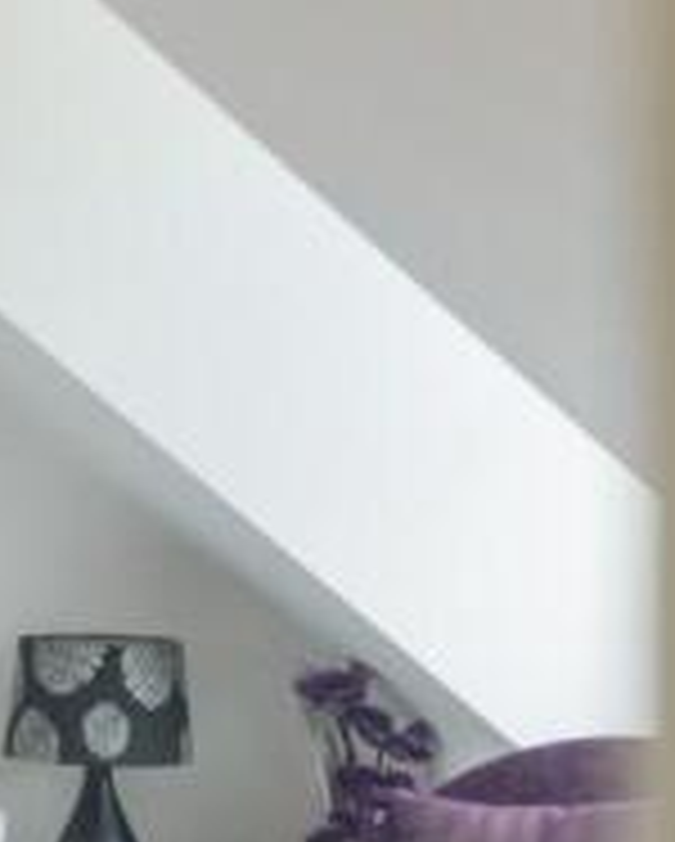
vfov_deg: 11.7
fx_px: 4089
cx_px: -452
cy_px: 691
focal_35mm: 164
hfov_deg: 9.1
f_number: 1.4
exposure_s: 1/1250
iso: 400
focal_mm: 50
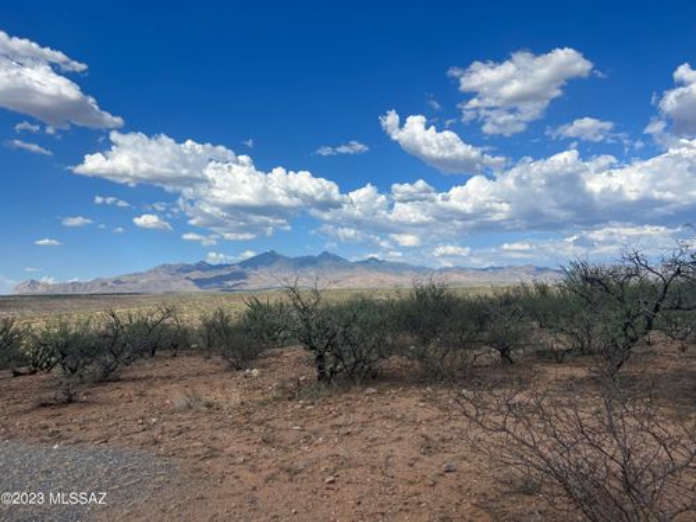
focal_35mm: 26
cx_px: 348
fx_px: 523
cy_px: 261
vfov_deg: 53.1
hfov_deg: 67.3
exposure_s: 1/5882
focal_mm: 5.7
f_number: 1.5
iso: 50
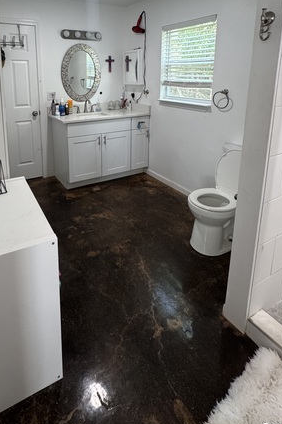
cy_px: 124
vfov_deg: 74.8
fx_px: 259
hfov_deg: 56.3
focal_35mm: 22
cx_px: 102
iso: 250
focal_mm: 2.22
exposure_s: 1/120
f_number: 2.2
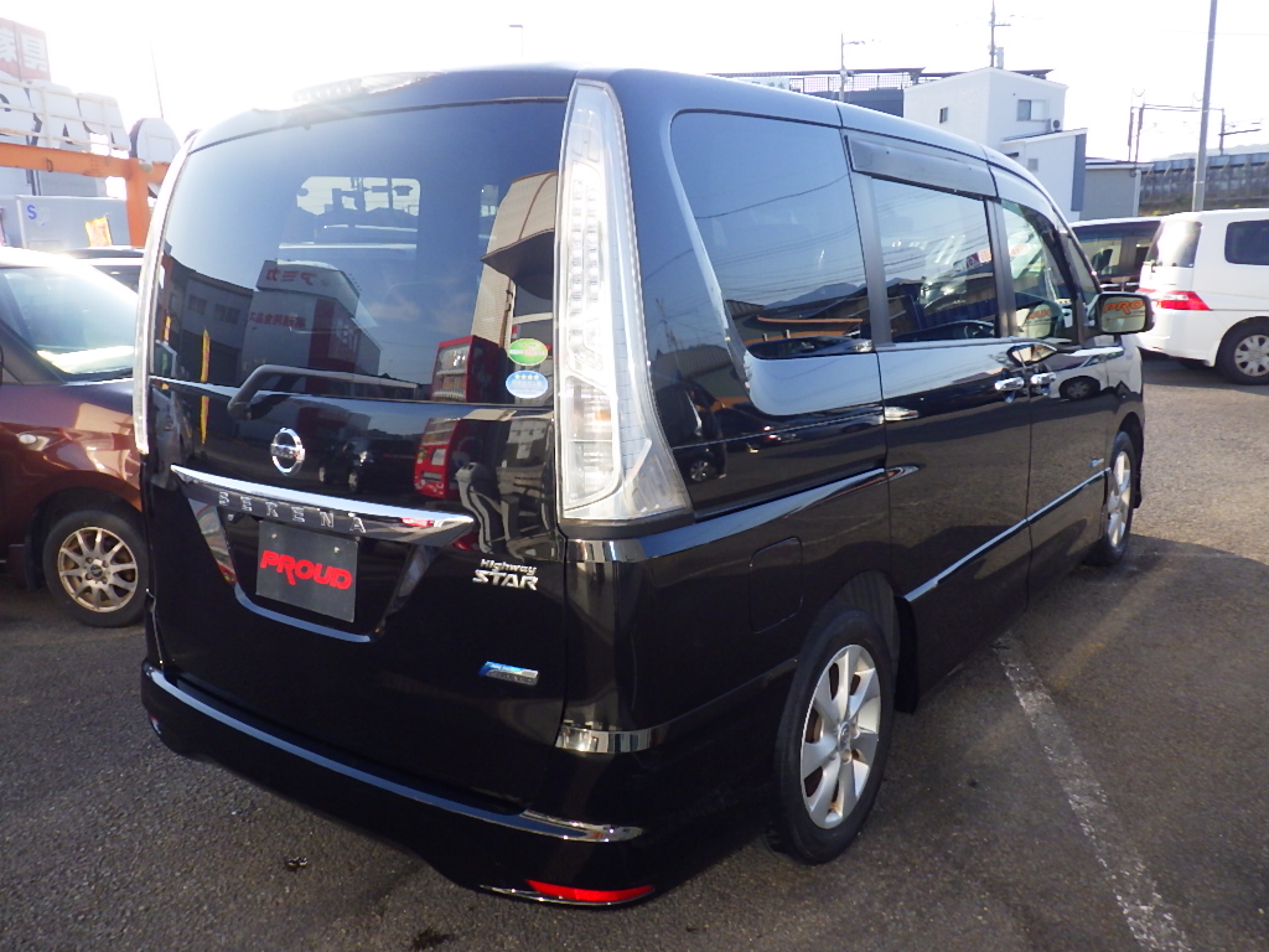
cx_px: 634
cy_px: 476
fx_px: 1026
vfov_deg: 49.7
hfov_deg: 63.4
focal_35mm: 28
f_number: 4.2
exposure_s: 1/400
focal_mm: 5
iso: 250
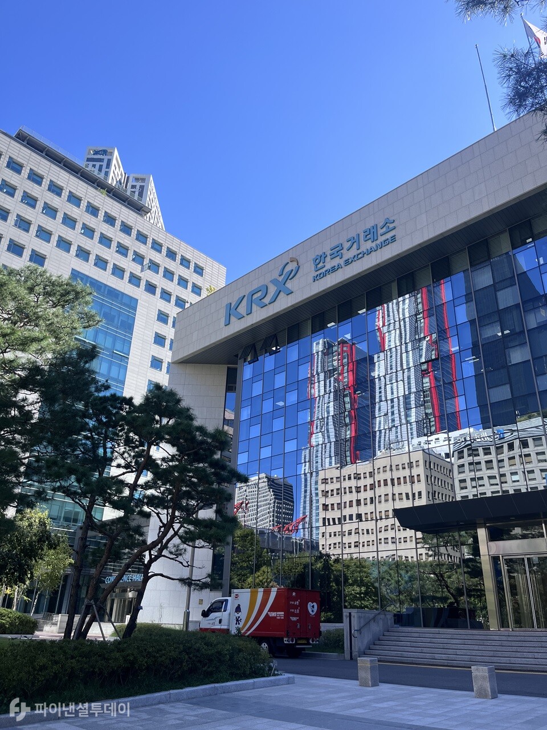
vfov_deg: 67.3
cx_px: 274
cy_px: 365
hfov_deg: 53.1
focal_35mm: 26
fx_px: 548
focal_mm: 5.1
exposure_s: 1/1536
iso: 50
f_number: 1.6
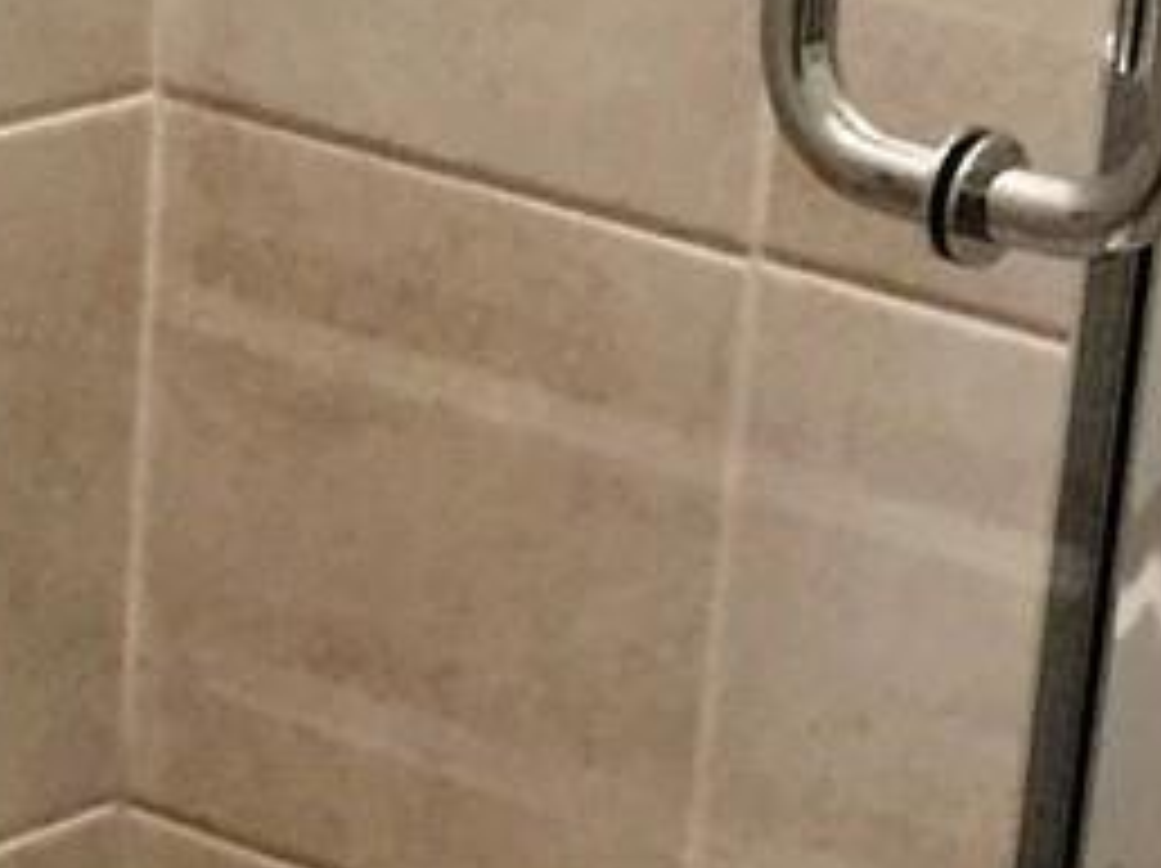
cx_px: 297
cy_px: 1214
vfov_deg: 8.1
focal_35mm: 180
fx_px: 6031
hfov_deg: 11.0
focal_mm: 4.15
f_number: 2.2
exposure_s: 1/15
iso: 100
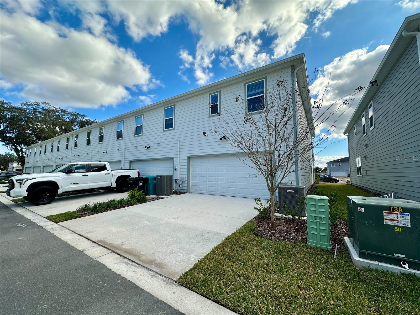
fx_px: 170
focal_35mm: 14
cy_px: 158
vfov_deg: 85.7
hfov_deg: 102.1
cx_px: 210
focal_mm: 2.22
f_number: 2.2
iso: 40
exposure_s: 1/1092
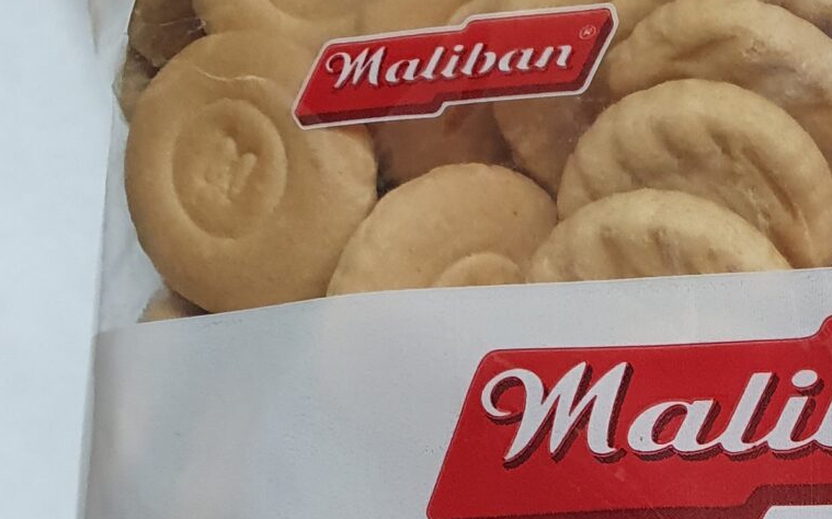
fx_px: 2108
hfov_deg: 21.4
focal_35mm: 93
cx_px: 873
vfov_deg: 12.8
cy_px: 938
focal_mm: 4.32
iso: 320
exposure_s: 1/50
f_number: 2.4
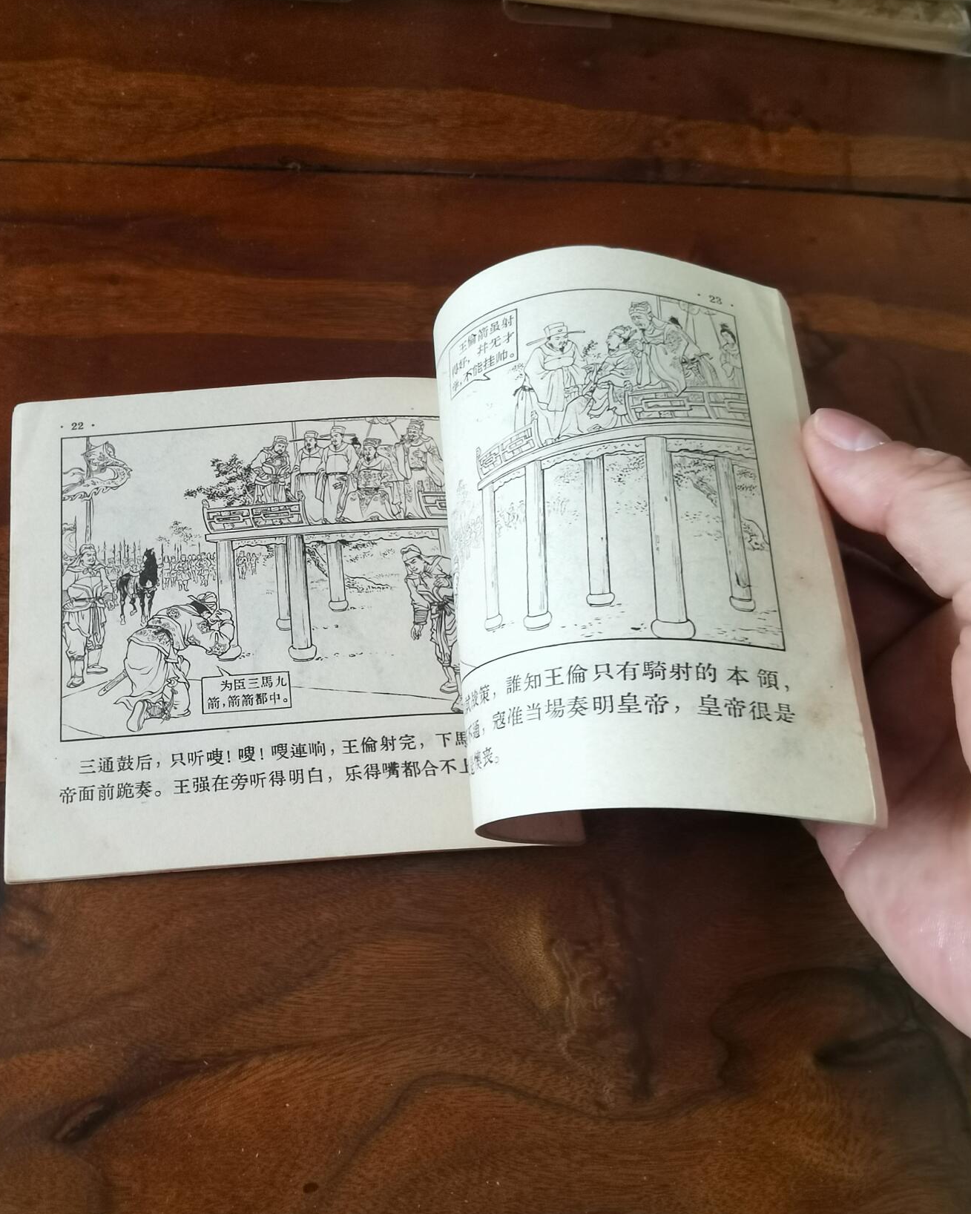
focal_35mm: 29
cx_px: 481
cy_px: 621
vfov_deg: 60.4
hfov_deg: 50.0
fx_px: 1042
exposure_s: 1/50
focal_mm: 2.26
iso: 160
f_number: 2.2
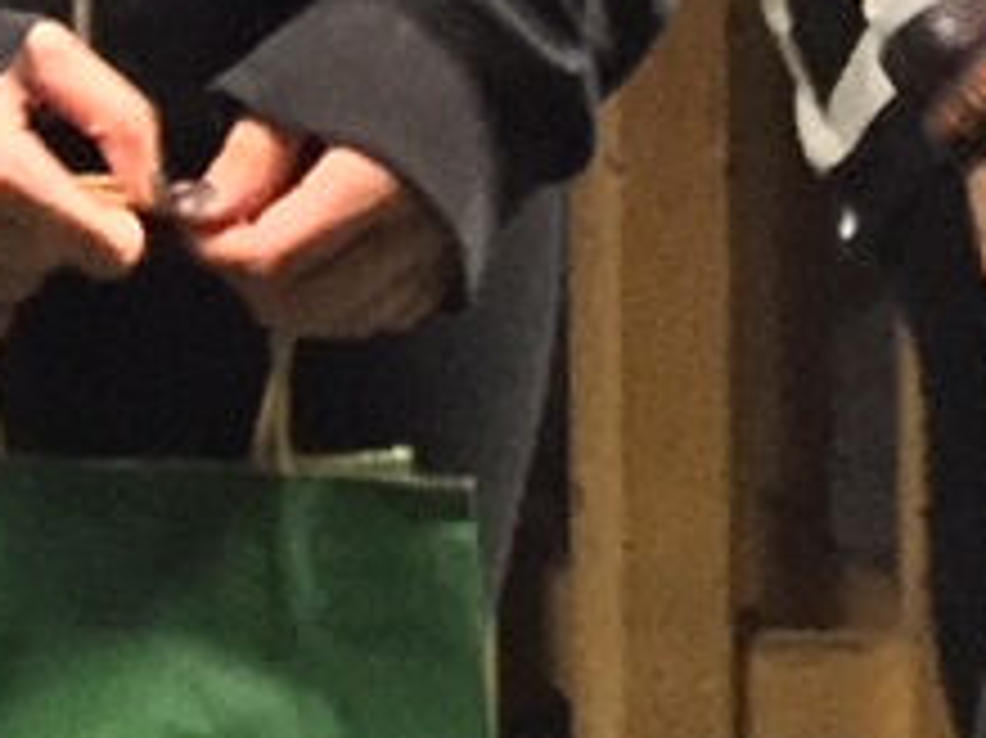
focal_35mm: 216
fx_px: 6149
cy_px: -1552
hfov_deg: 7.4
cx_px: -2512
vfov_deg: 6.3
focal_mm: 4.15
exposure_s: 1/17
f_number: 2.2
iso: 320
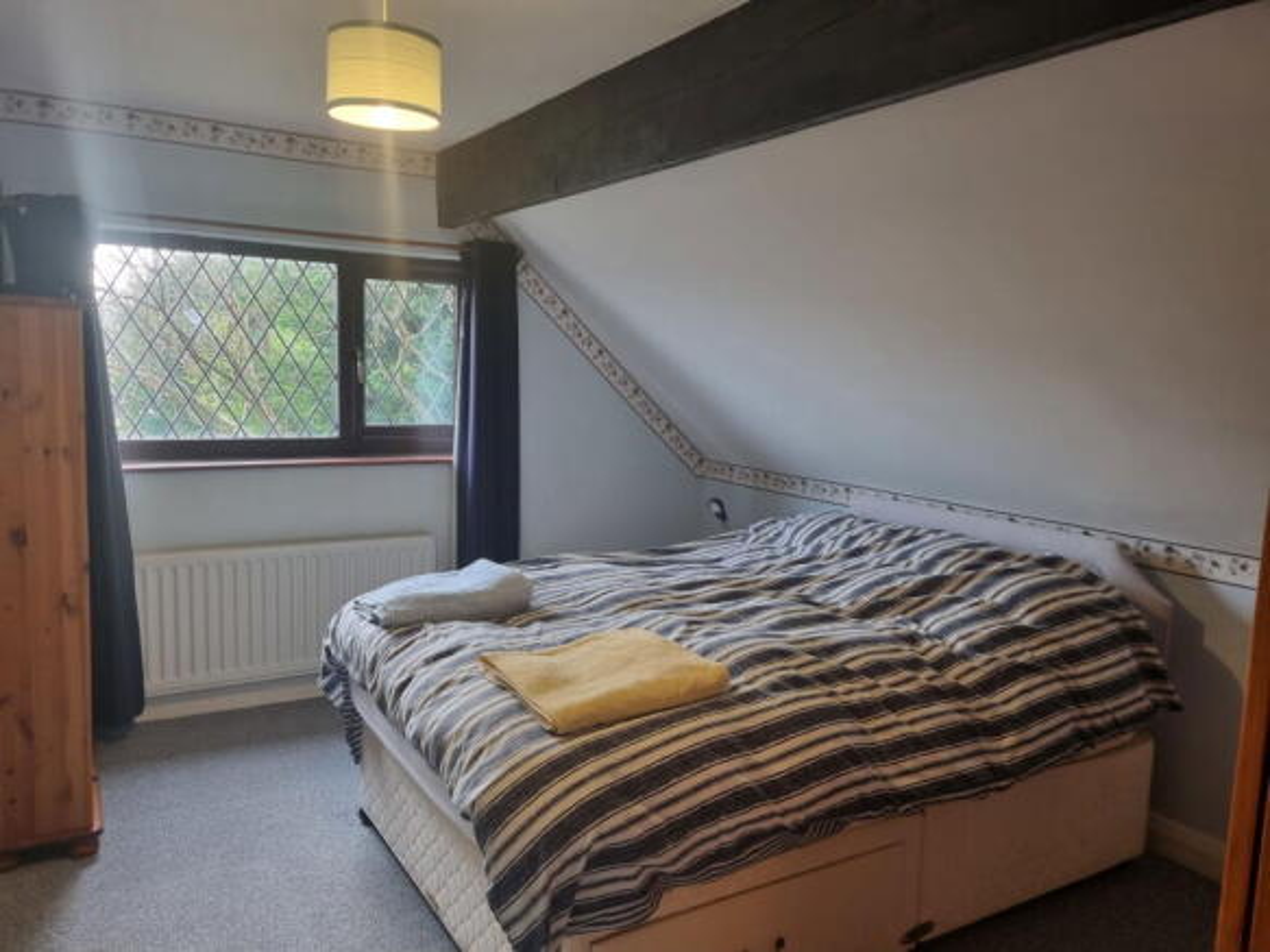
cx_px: 635
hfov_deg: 67.3
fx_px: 954
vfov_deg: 53.0
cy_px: 476
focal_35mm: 26
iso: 160
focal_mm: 5.4
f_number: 1.8
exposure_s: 1/50
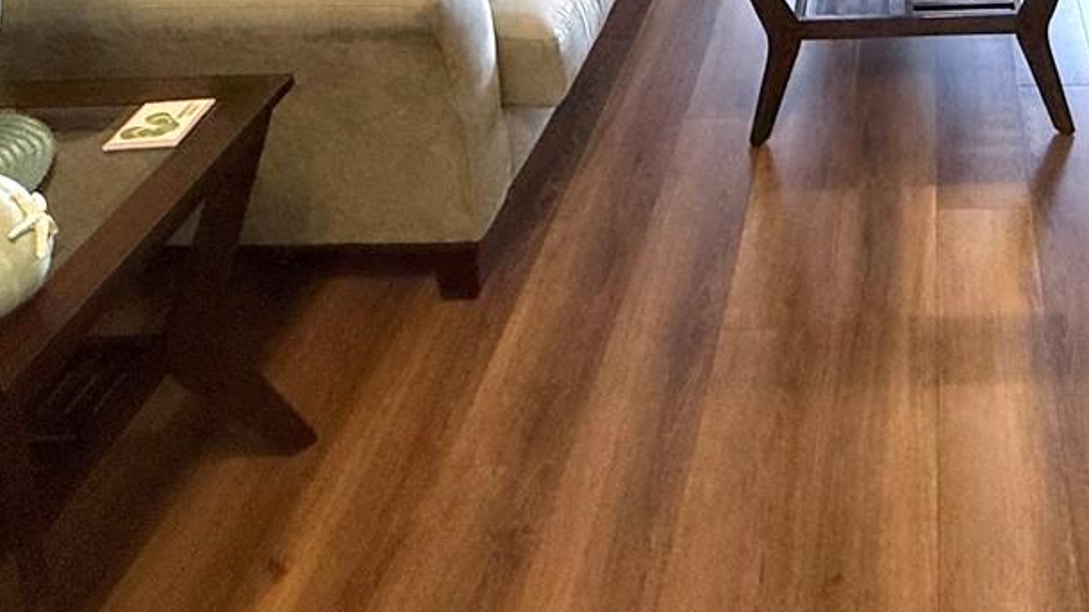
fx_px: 1155
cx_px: 916
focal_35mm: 40
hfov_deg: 46.9
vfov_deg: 22.1
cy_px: -403
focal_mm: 2.22
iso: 160
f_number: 2.2
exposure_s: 1/120
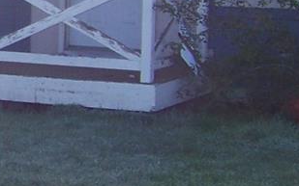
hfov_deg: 10.7
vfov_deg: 7.1
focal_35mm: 185
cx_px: -219
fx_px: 1507
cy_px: 8
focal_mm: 5.85
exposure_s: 1/250
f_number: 2.8
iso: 64
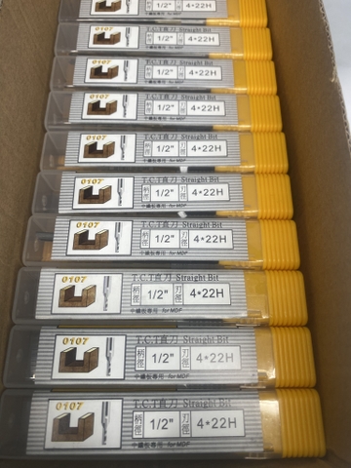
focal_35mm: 25
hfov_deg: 54.9
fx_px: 338
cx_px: 176
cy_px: 234
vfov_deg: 69.4
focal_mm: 4.25
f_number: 1.8
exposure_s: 1/188
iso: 32
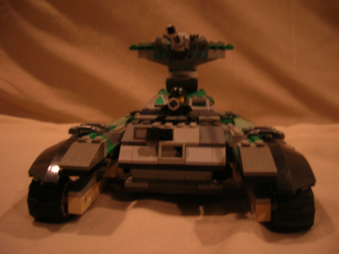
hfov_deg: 54.0
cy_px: 127
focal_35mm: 34
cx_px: 170
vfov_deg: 41.8
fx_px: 333
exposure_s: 1/3.5
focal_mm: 5.7
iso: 50
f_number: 2.9
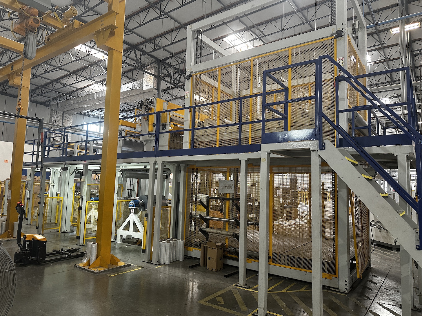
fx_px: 293
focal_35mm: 24
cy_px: 158
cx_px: 211
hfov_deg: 71.6
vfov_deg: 56.8
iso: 320
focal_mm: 6.86
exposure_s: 1/60
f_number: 1.78
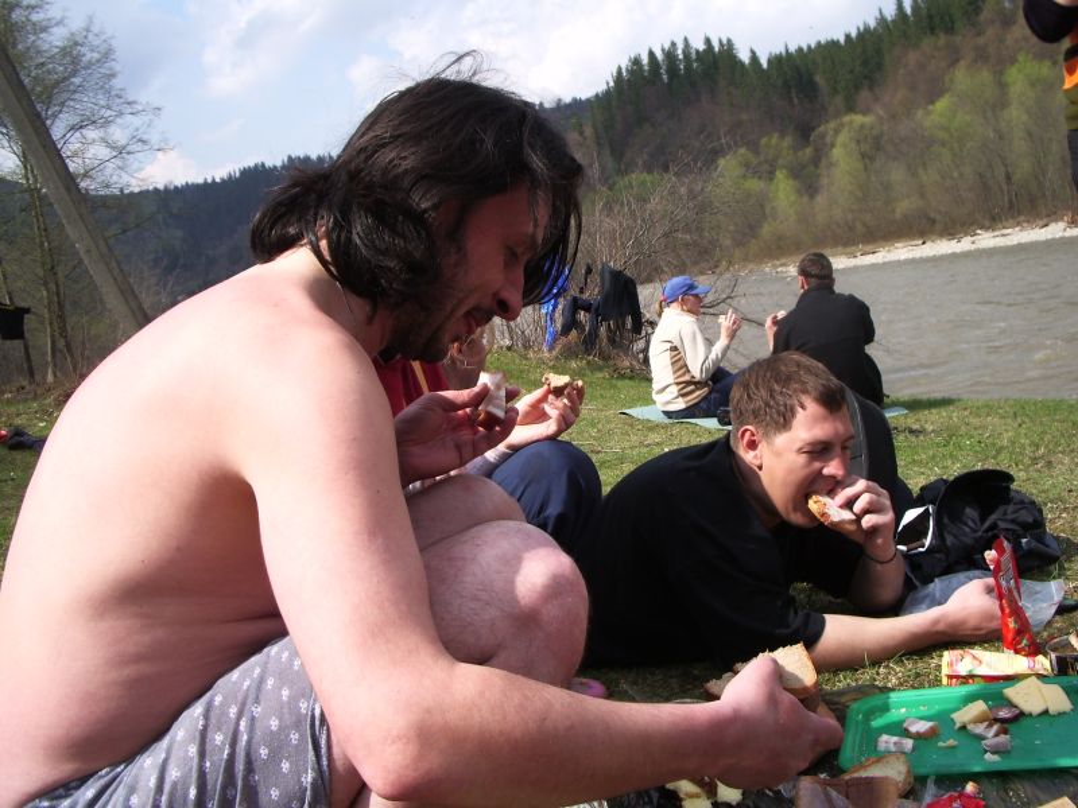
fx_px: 1090
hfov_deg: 52.6
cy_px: 404
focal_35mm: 35
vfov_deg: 40.7
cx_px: 539
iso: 50
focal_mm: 5.8
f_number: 4.3
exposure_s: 1/400
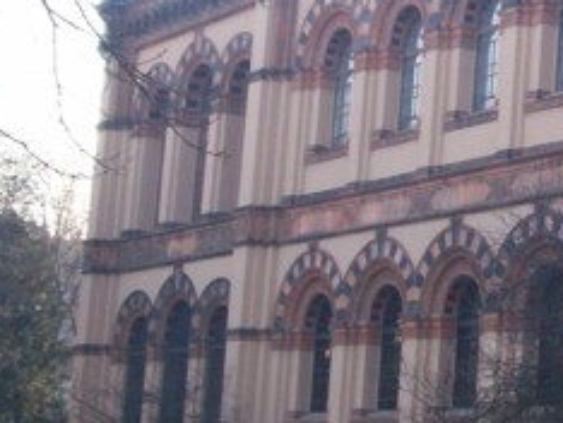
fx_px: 2003
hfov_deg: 15.0
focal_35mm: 123
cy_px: 267
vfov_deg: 12.1
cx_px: 816
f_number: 4.5
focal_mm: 5.9
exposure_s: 1/91
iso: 100
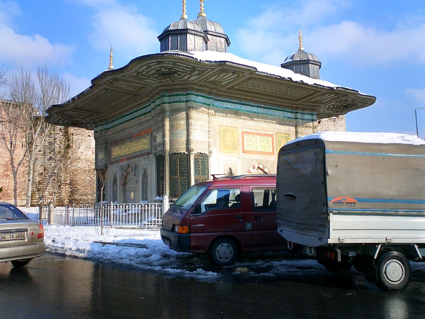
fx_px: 454
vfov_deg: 38.7
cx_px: 212
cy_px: 160
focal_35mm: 37
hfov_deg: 50.1
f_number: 3.5
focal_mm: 5.6
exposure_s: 1/800
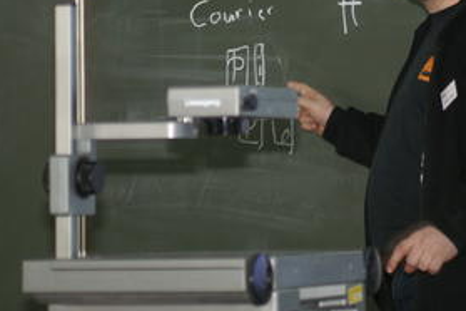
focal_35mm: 241
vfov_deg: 5.7
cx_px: 311
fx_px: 3119
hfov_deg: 8.5
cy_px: -40
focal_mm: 70
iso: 200
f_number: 2.8
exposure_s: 1/60
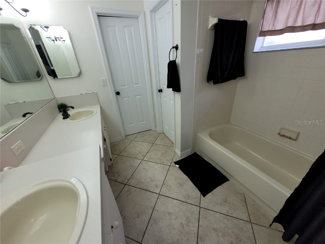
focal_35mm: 13
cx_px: 162
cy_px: 122
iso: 50
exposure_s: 1/60
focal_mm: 1.74
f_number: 2.2
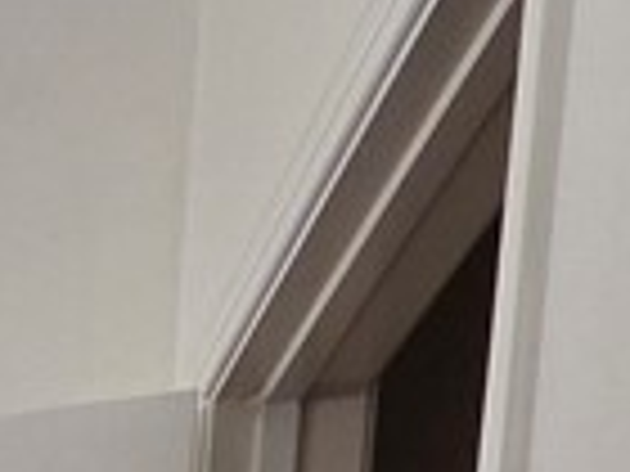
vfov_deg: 9.5
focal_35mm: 95
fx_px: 1729
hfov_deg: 14.7
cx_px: -806
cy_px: 1636
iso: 100
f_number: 2.2
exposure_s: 1/120
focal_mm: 2.2
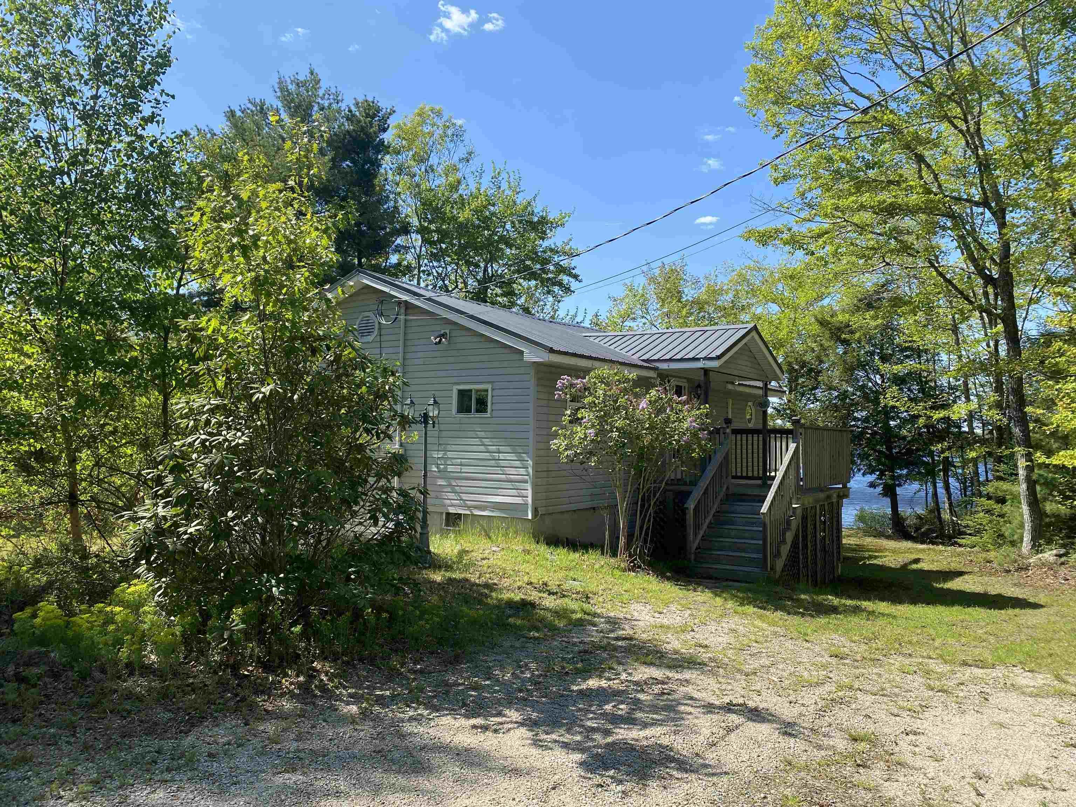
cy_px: 404
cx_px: 538
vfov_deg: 53.1
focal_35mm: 26
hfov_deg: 67.3
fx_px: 808
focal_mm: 4.25
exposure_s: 1/1653
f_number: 1.8
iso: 32
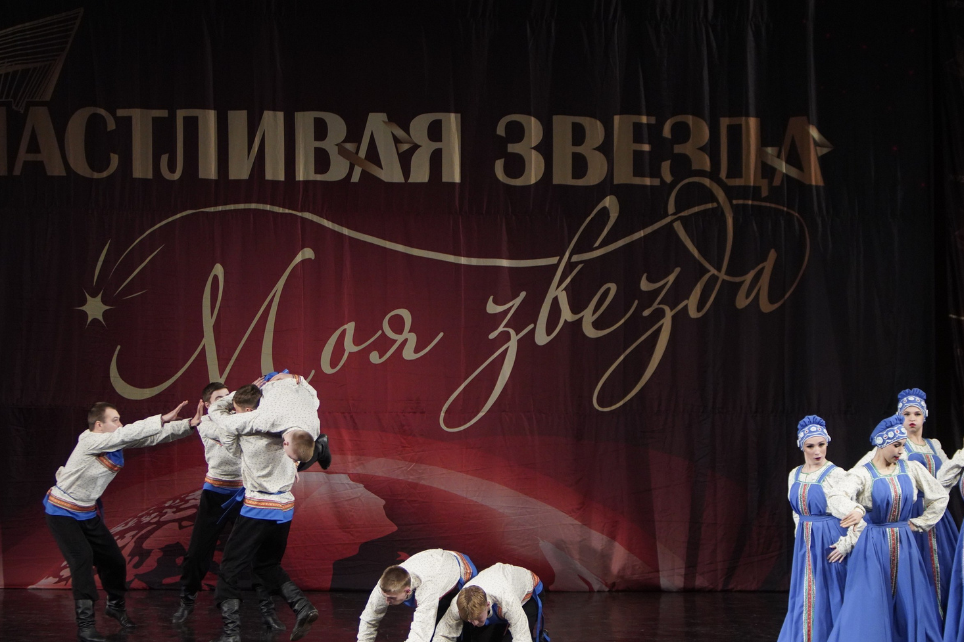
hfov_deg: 15.6
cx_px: 566
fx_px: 3507
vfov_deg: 10.5
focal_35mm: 131
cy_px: 277
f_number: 2.8
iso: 2000
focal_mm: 75
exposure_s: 1/500
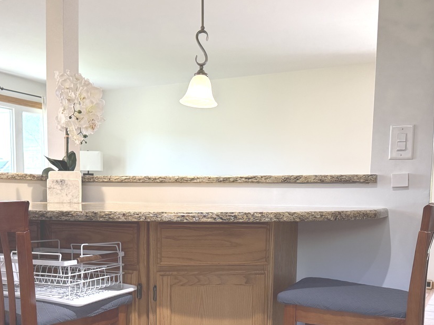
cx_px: 180
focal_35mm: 42
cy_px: 239
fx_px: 527
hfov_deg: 44.6
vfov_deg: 33.7
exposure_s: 1/208
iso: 200
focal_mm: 6.76
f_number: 1.78
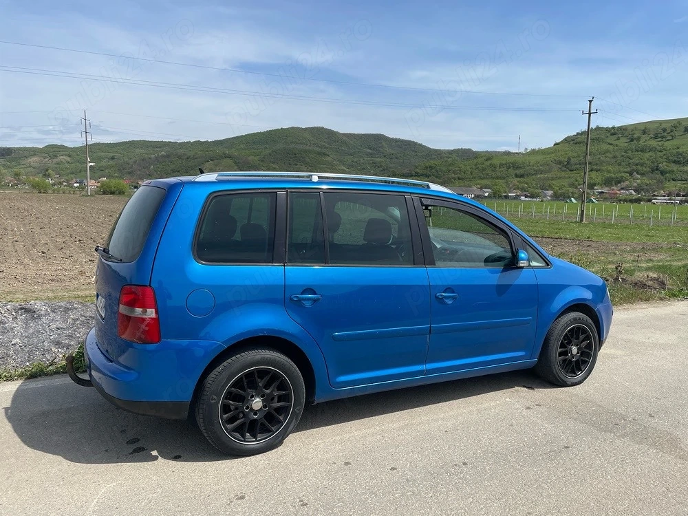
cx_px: 344
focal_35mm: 26
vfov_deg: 53.1
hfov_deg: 67.3
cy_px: 258
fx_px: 517
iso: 32
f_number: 1.6
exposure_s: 1/3610
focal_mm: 4.2
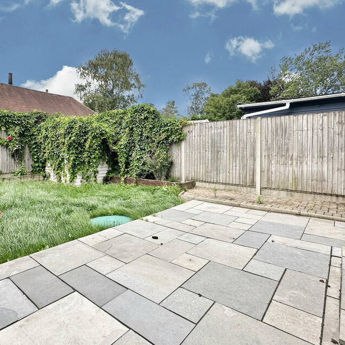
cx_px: 134
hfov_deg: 73.8
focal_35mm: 20
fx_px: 226
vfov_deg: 74.8
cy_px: 172
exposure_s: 1/561
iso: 40
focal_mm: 2.22
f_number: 2.2
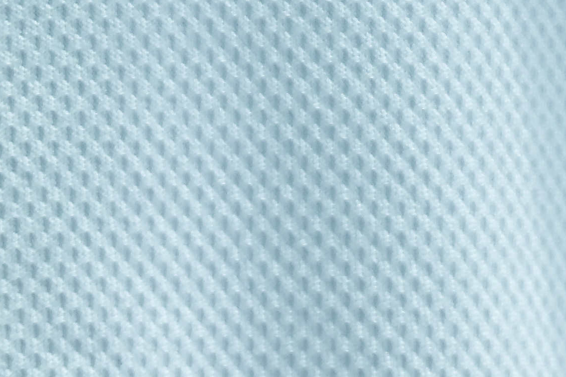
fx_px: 21142
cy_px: 1302
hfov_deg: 1.5
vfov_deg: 1.0
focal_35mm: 1345
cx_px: -1241
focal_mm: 185
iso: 200
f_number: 3.5
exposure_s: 1/40
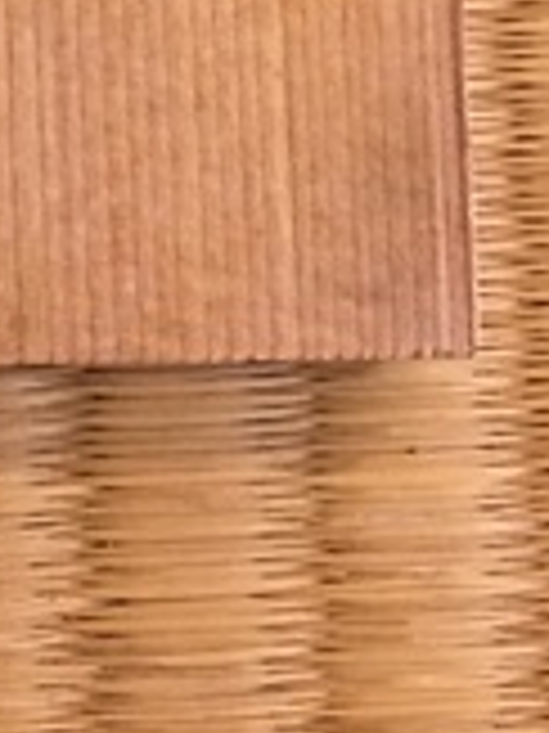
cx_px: -92
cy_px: -288
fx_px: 2033
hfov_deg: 14.9
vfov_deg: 18.6
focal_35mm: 96
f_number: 2.2
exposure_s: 1/4
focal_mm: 4.15
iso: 80
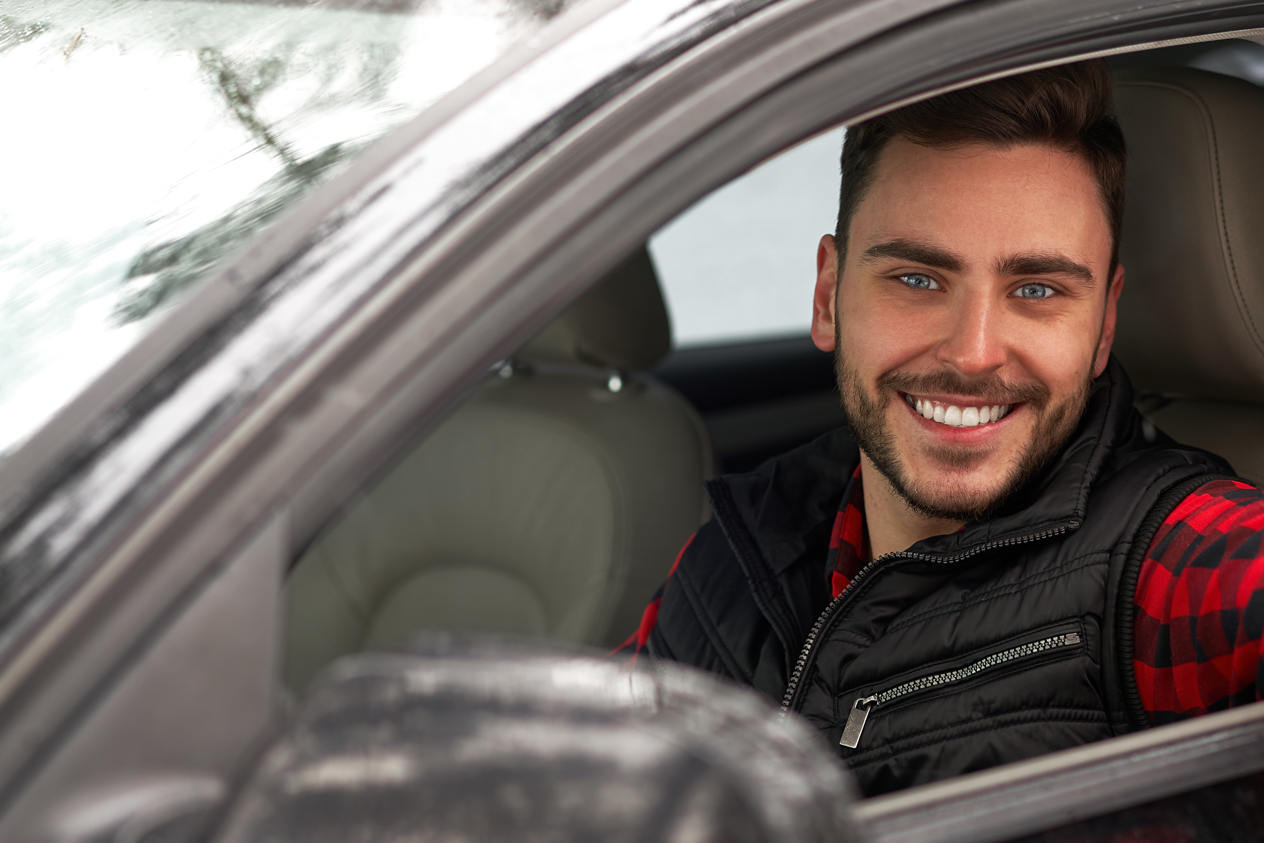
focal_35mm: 94
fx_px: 3300
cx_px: 683
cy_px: 561
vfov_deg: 14.5
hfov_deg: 21.7
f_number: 2.2
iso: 100
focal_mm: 55
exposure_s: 1/160
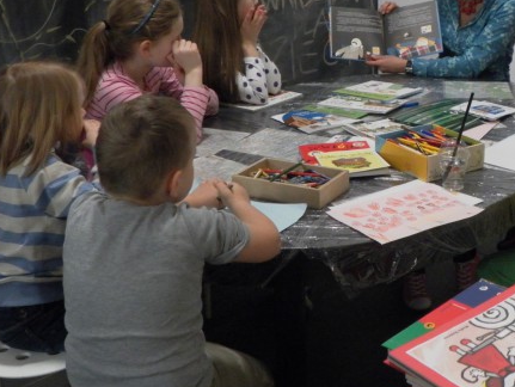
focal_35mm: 60
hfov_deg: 31.6
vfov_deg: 24.4
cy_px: 136
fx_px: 893
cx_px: 386
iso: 400
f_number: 3.5
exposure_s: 1/30
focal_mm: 6.6
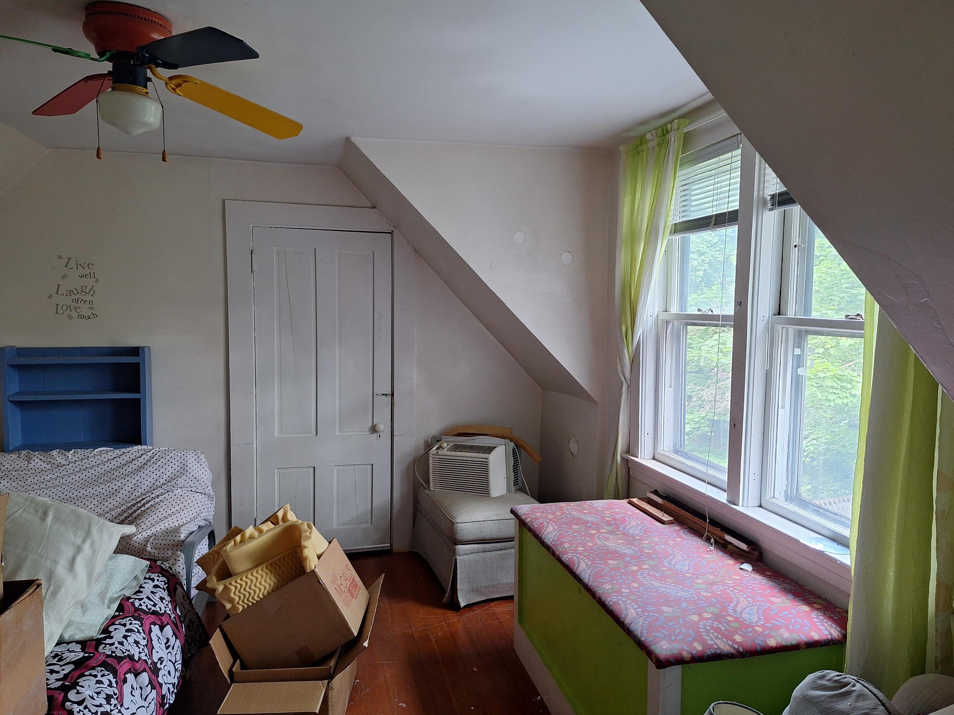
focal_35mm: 24
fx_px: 661
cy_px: 362
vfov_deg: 56.8
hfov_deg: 71.6
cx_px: 482
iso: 200
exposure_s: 1/40
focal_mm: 5.54
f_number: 1.8
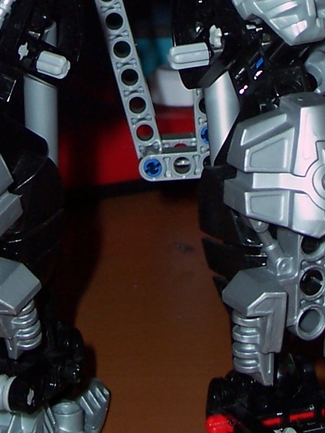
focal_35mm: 131
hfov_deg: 11.3
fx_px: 1640
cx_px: 69
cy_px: -148
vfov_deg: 14.4
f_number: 3
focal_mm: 7
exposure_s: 1/60
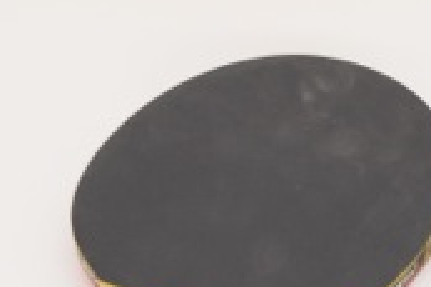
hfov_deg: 11.0
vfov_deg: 7.6
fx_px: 2129
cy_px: 366
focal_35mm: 178
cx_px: 695
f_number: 5.6
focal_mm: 32
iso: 1600
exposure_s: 1/125
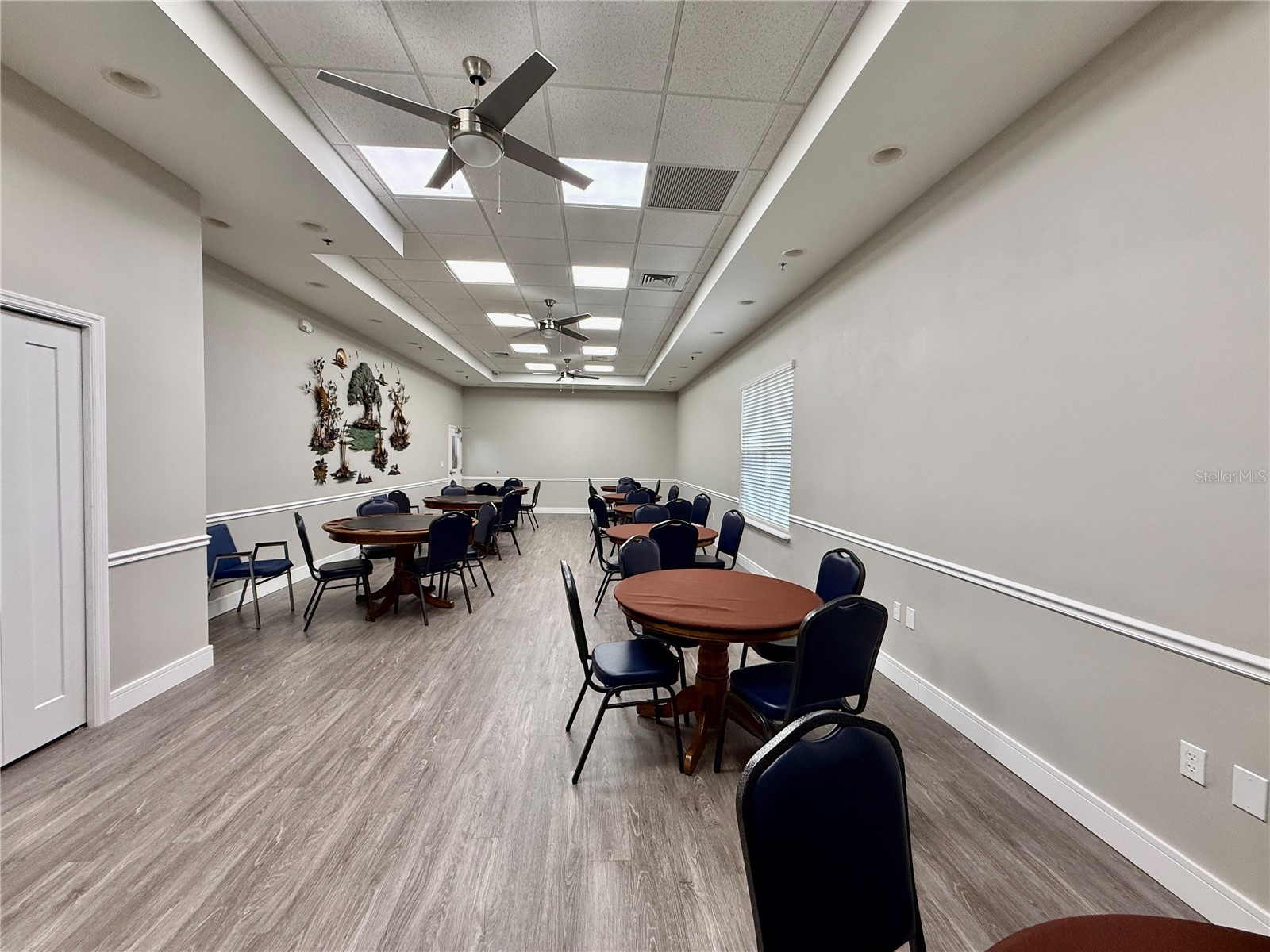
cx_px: 635
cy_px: 476
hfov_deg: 102.1
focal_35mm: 14
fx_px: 514
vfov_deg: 85.7
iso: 160
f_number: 2.2
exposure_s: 1/120
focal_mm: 2.22
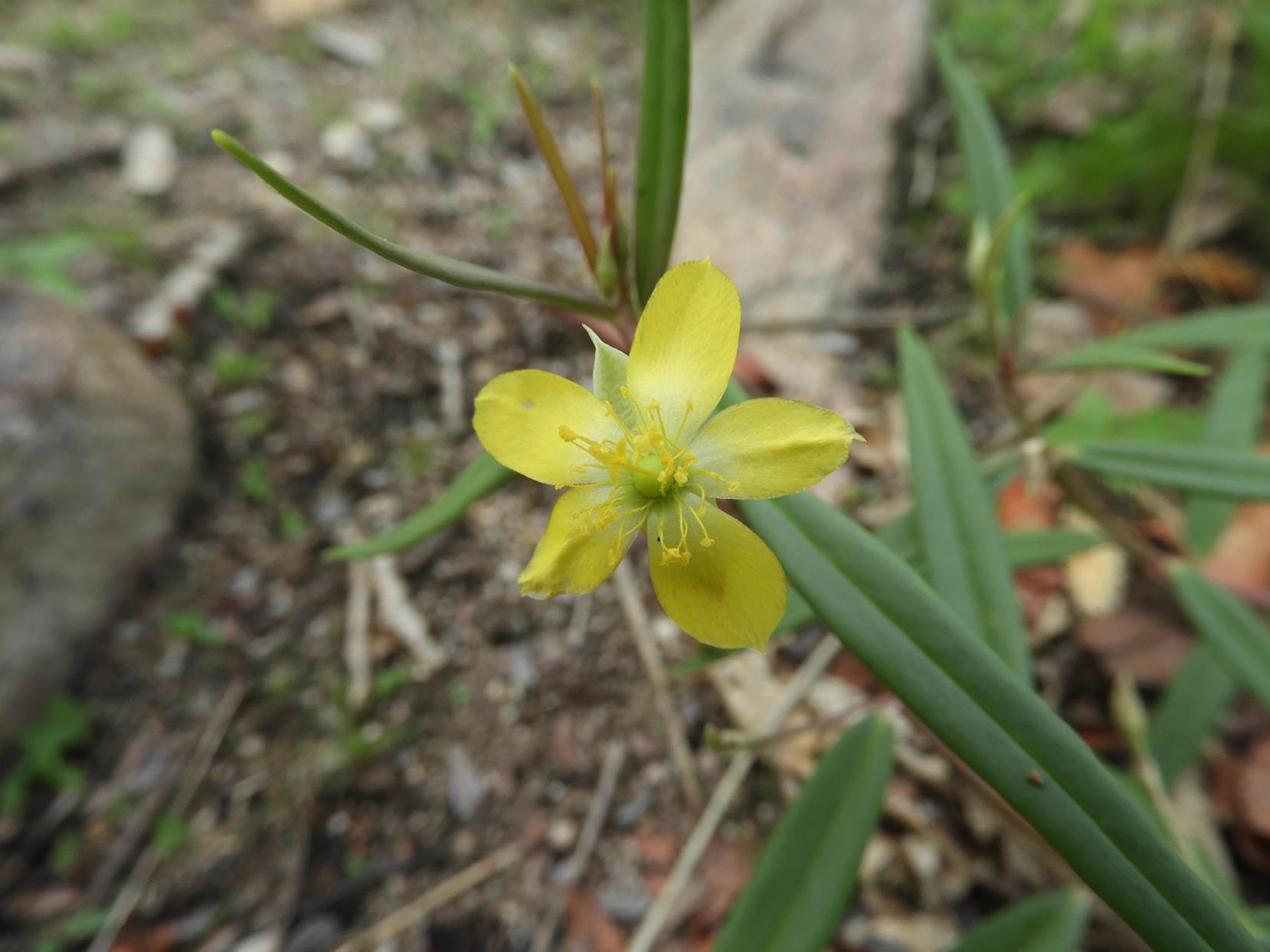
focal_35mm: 24
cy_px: 476
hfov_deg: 71.6
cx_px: 635
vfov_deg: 56.8
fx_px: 881
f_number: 3.3
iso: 100
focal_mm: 4.3
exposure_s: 1/200
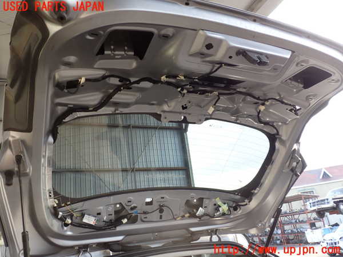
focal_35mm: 30
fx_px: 297
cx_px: 172
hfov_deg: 60.0
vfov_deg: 46.8
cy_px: 128
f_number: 3.2
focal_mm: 5.4
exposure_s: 1/80
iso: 100
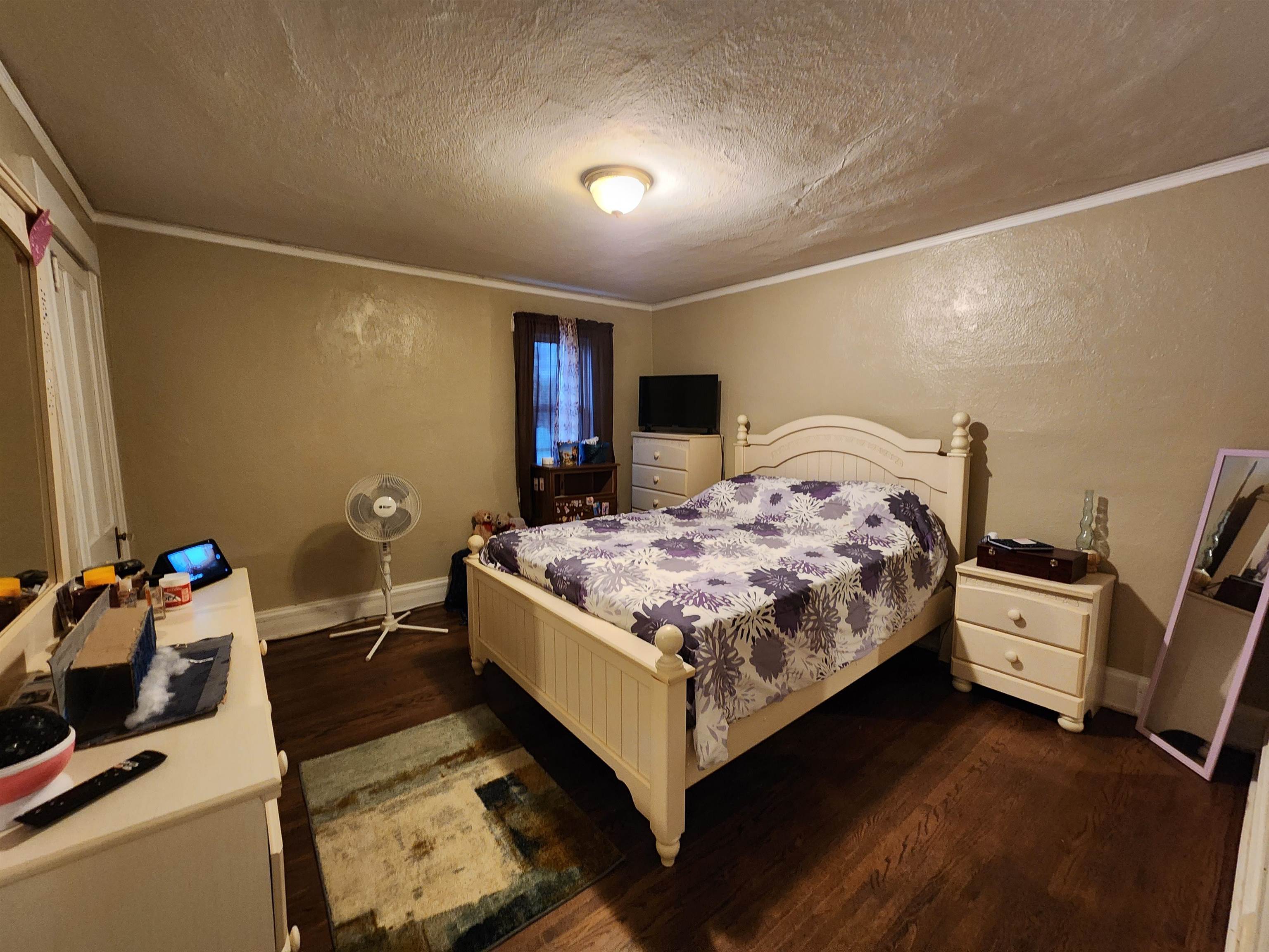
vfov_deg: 89.9
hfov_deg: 106.2
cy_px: 476
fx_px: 477
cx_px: 634
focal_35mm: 13
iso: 500
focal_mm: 2.2
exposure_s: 1/30
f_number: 2.2
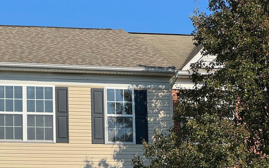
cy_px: 139
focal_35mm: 135
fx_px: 990
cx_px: 63
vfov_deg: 9.7
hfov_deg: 15.4
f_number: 2.8
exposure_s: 1/797
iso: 25
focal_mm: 9
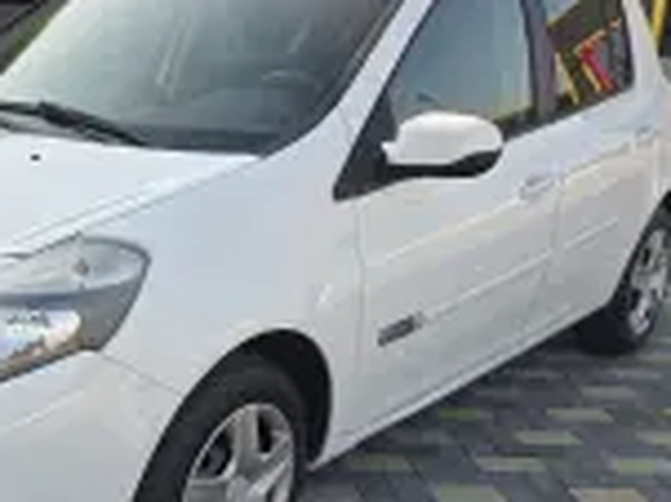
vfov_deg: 26.2
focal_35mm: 55
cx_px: 138
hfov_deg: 34.0
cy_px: 369
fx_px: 1065
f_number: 1.7
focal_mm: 6.25
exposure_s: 1/1488
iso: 80
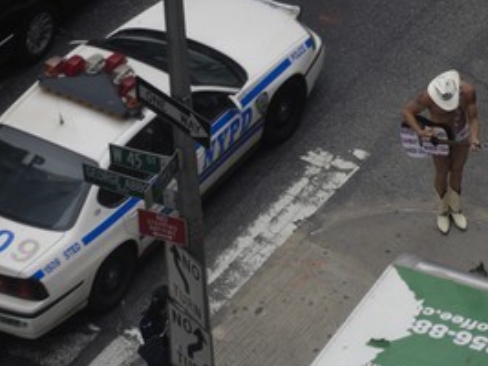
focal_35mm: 387
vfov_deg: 3.8
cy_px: 135
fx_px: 5453
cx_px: 271
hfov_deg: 5.1
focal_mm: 170
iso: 200
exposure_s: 1/250
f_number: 3.3
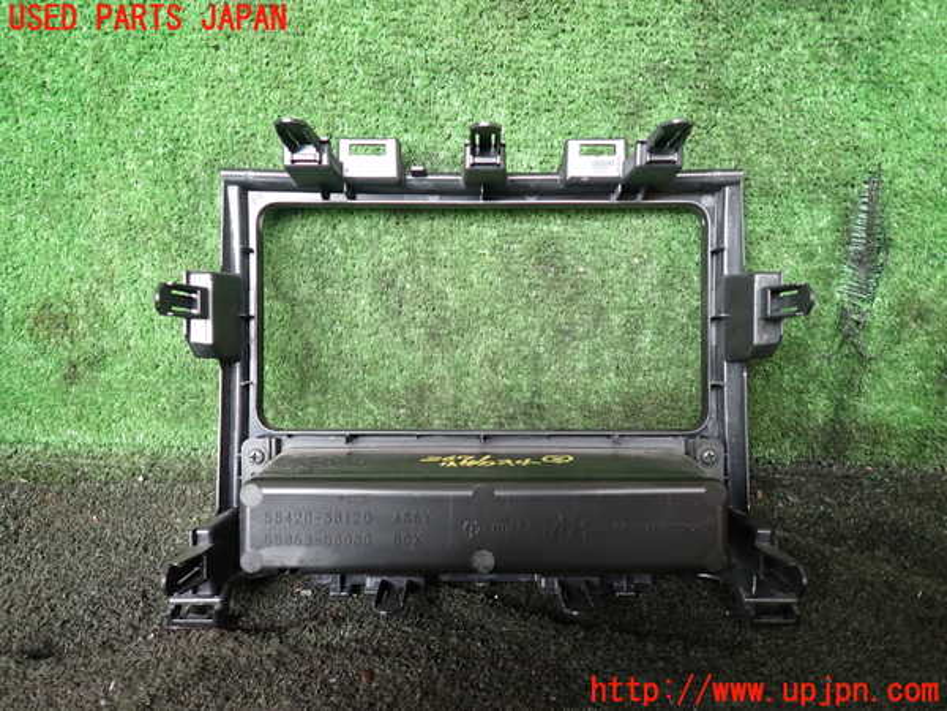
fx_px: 684
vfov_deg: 54.9
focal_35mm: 25
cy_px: 356
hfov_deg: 69.4
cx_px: 474
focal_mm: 4.5
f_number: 2
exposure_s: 1/40
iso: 200
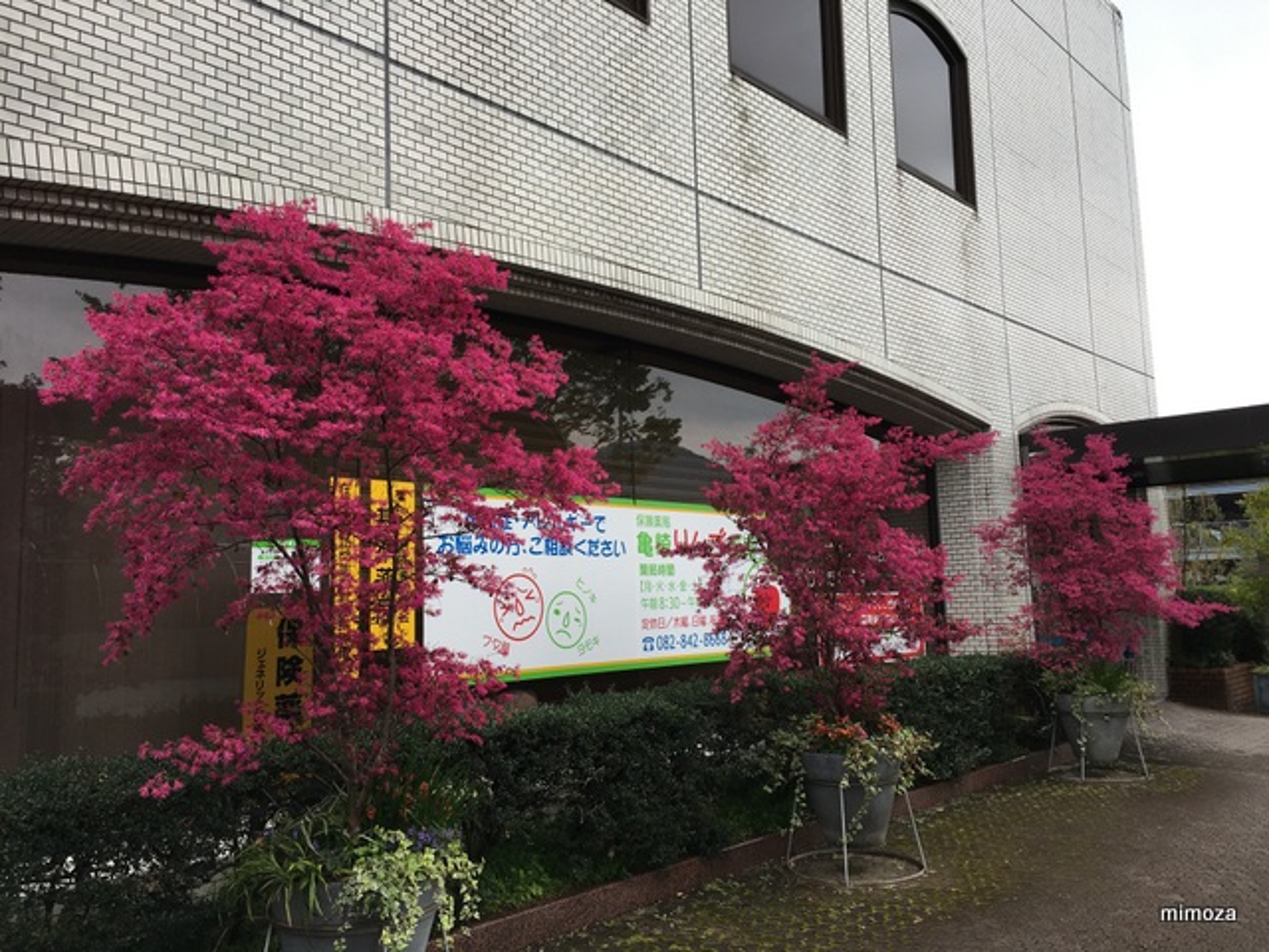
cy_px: 476
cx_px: 634
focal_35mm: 29
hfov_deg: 61.7
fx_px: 1063
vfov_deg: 48.2
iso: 25
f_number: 2.2
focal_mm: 4.15
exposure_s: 1/349
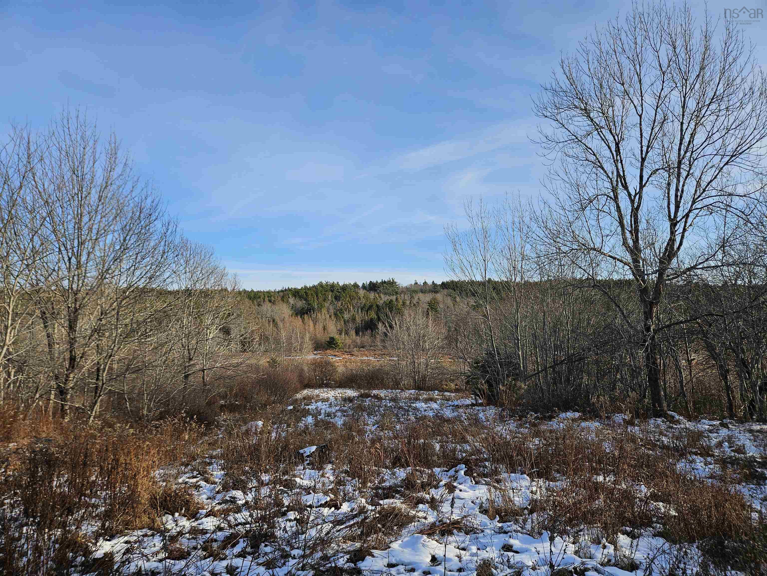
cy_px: 288
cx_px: 384
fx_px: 510
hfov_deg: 73.9
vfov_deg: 58.9
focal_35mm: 23
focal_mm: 5.4
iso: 25
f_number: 1.8
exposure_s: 1/1304
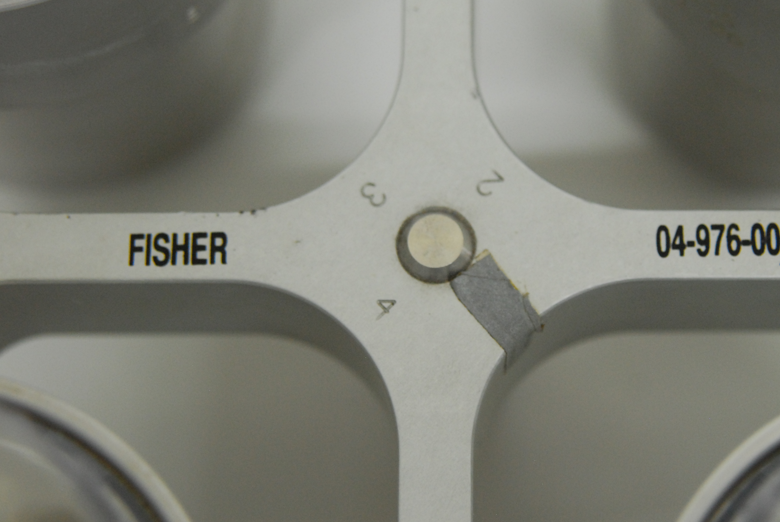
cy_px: 226
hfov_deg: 20.0
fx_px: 2213
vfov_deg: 13.5
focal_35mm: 102
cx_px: 466
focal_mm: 56
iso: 1000
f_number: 4
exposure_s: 1/80
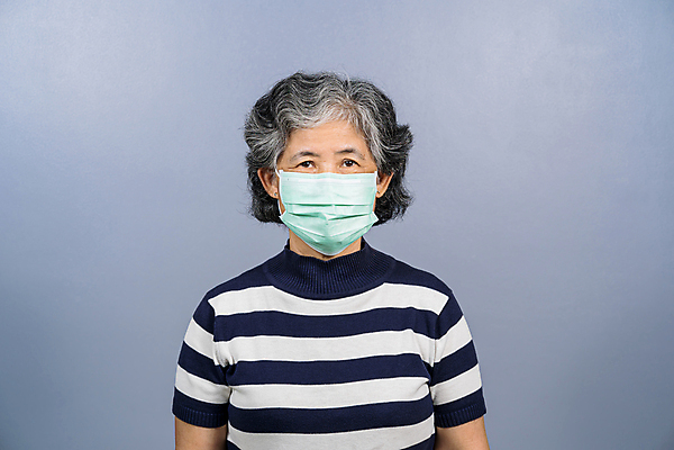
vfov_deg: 16.1
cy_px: 225
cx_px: 337
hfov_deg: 23.9
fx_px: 1591
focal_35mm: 85
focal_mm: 85
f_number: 9
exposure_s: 1/60
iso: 200
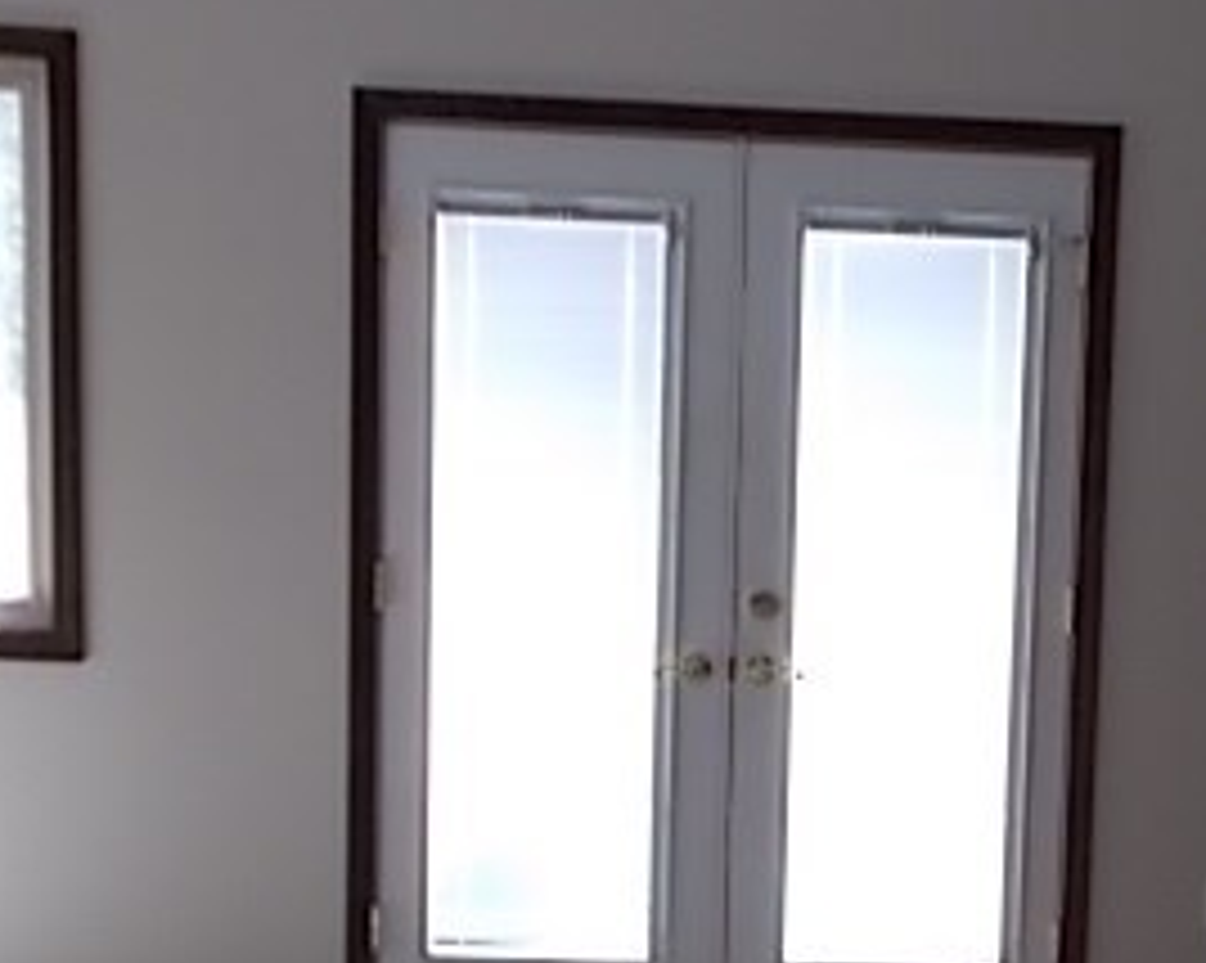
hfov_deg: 20.6
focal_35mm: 91
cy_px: 837
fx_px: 3246
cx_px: 1120
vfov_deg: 16.7
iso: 140
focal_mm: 6.9
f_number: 3.9
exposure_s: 1/30
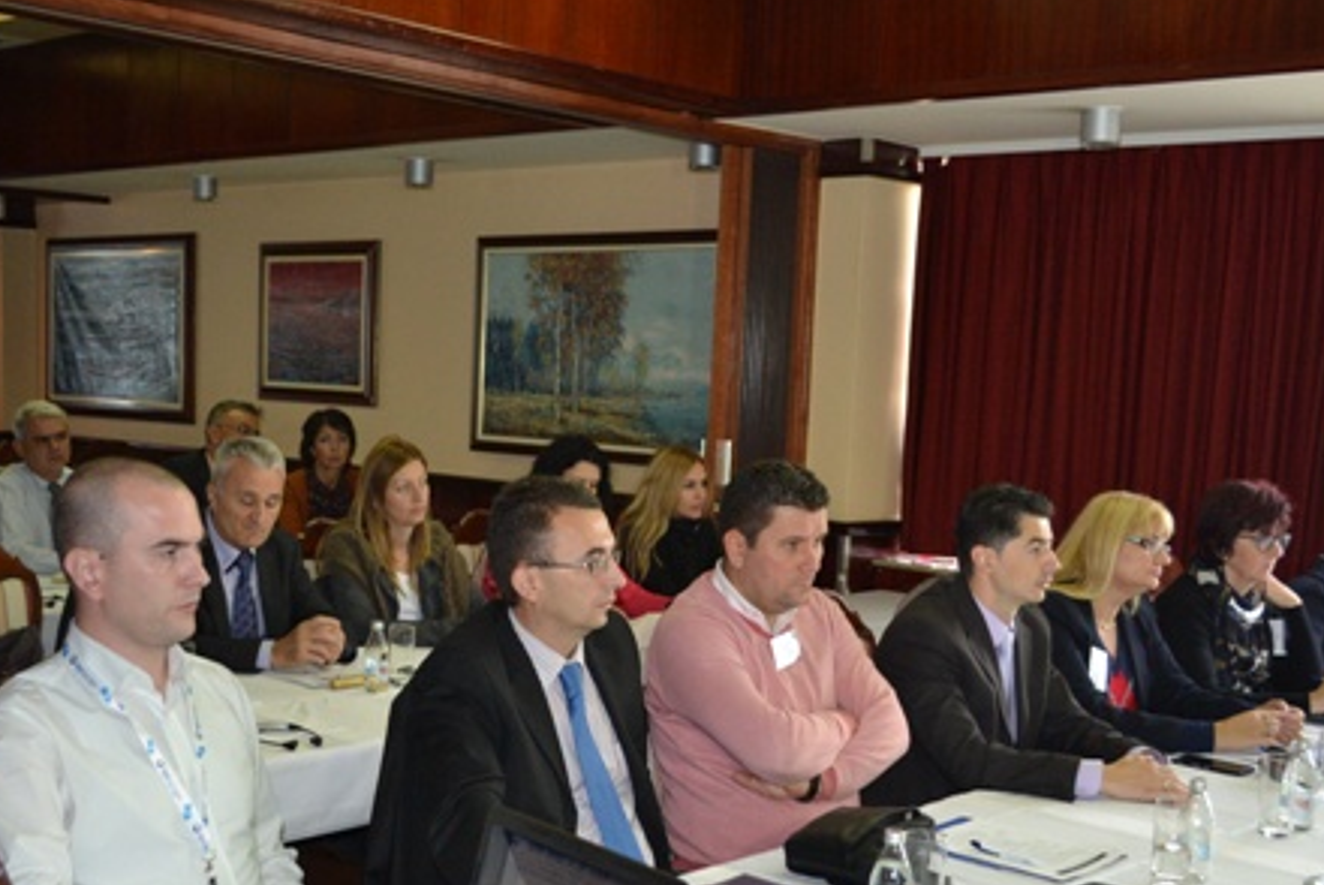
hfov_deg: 41.1
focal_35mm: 48
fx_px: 1766
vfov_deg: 27.9
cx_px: 629
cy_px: 595
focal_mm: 22
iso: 1400
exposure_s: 1/60
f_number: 3.8
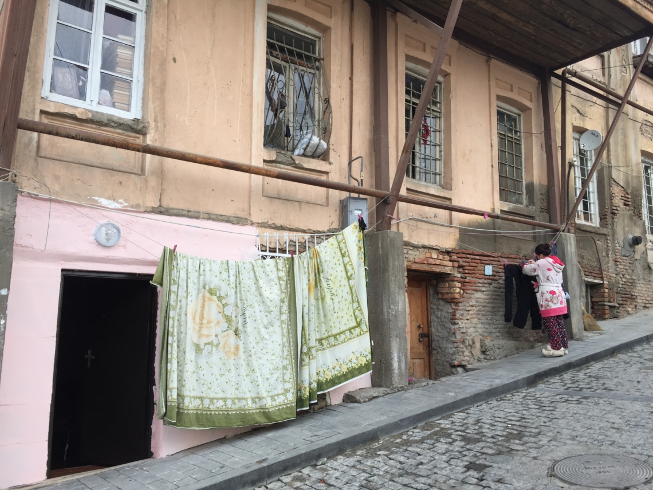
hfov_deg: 61.7
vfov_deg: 48.2
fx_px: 547
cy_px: 245
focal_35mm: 29
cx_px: 326
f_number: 2.2
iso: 32
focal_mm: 4.15
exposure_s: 1/353
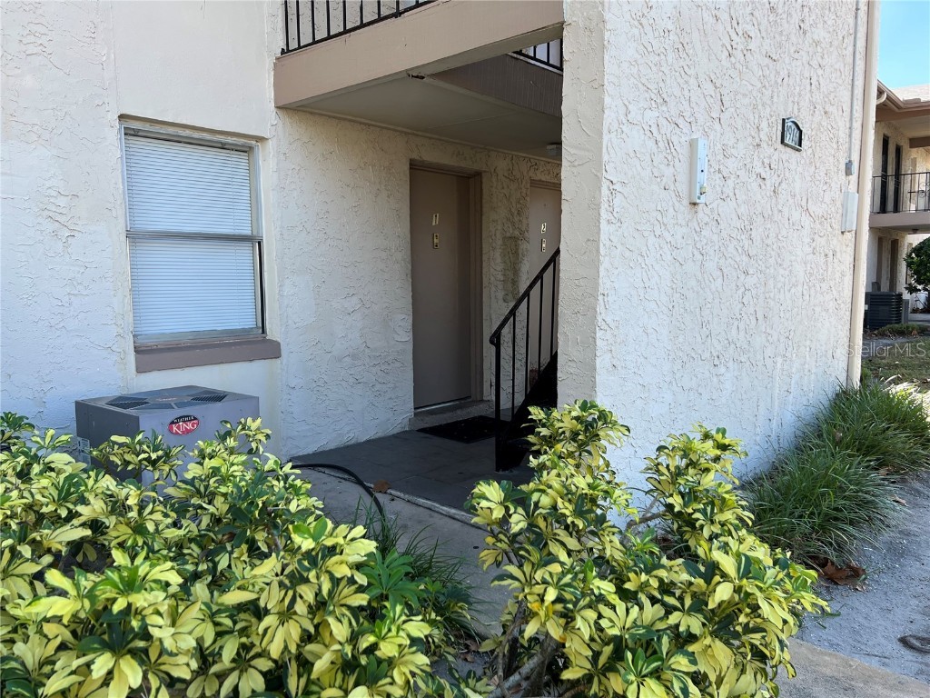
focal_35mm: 26
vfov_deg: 53.1
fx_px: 699
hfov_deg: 67.3
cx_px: 465
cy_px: 349
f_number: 1.5
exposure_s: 1/808
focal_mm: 5.7
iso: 50
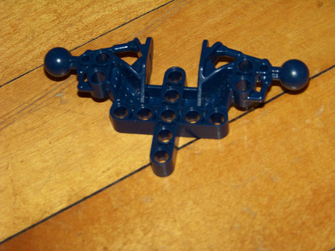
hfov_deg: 20.4
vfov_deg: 15.4
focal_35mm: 96
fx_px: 929
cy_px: 126
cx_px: 168
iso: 200
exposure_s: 1/30
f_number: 3.2
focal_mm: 16.2
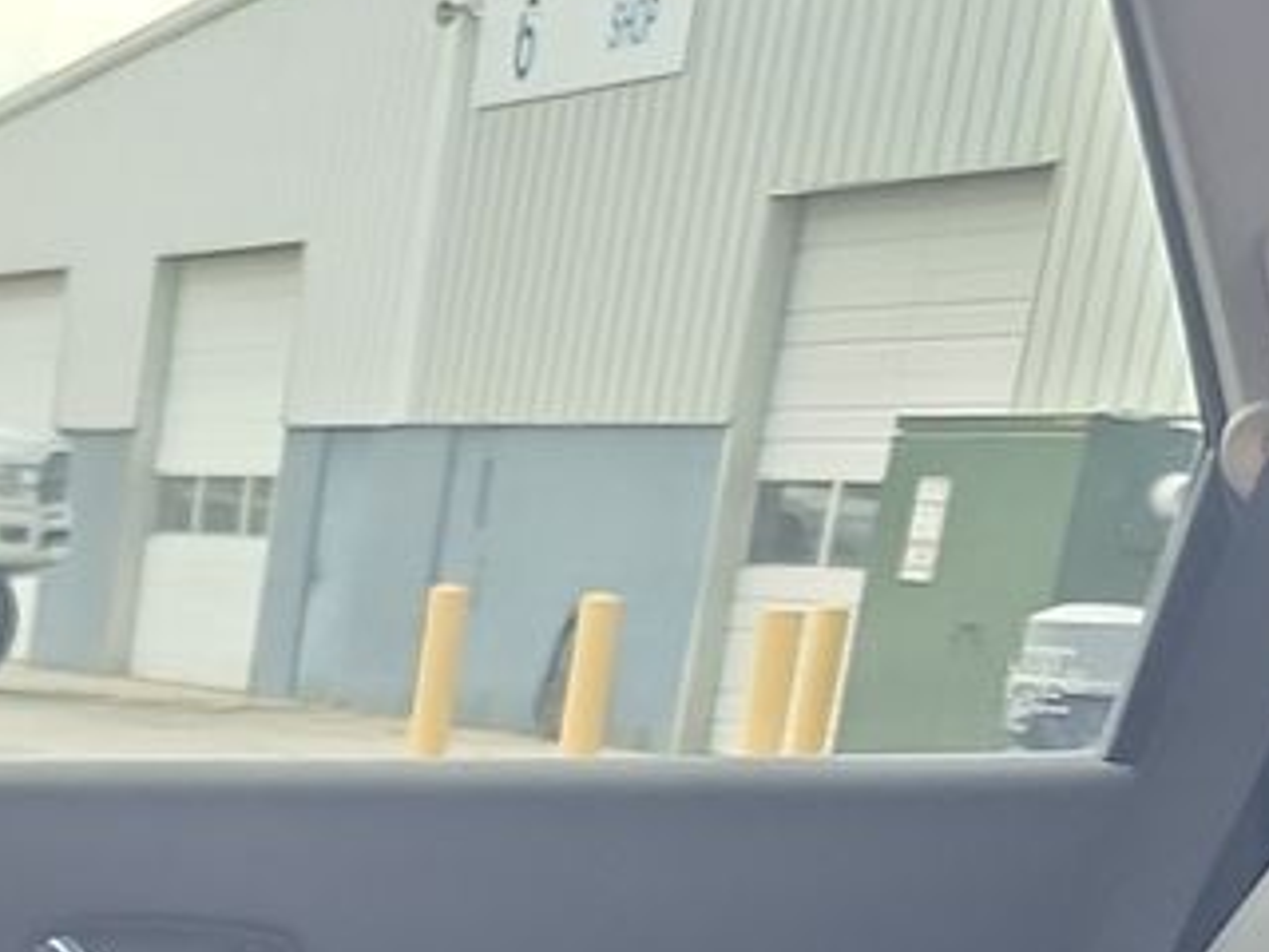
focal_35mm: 120
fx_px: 4399
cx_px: -642
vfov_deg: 10.6
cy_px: 2269
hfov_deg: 15.2
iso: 139
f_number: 1.8
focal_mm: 6.7
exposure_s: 1/59
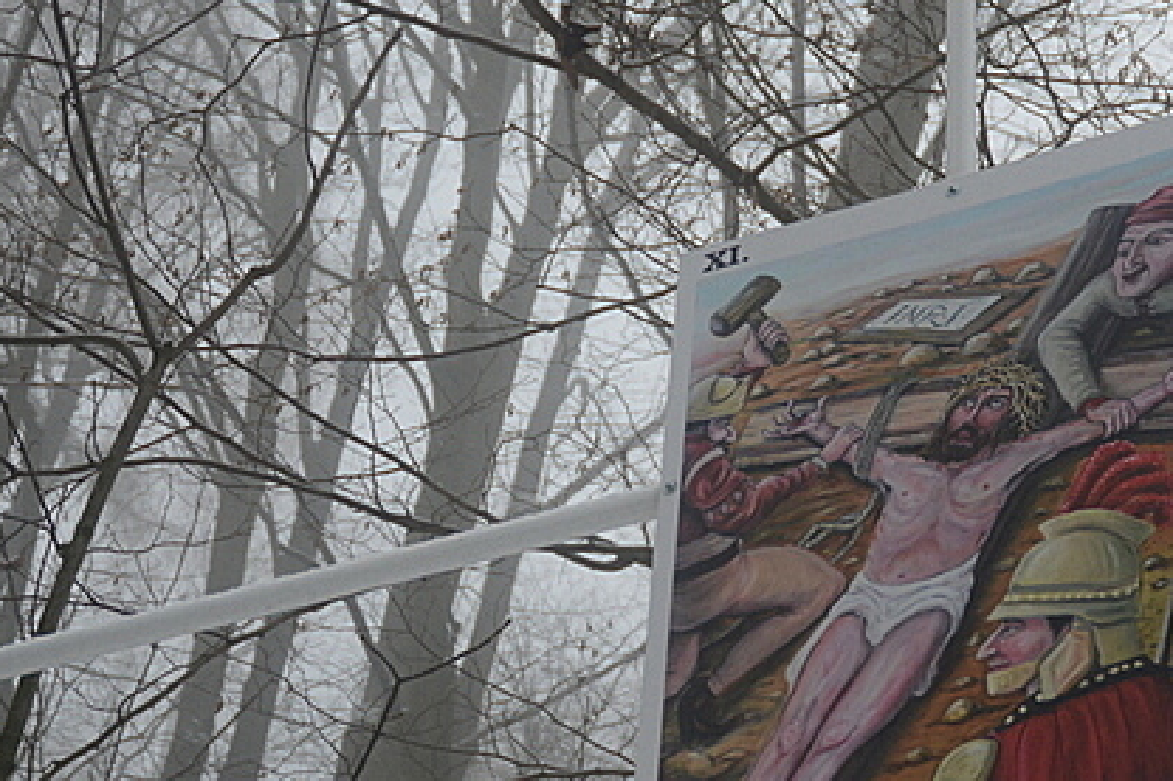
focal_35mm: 90
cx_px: 1057
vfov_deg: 15.1
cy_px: 351
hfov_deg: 22.0
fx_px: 2938
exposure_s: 1/320
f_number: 4
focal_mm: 25
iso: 320
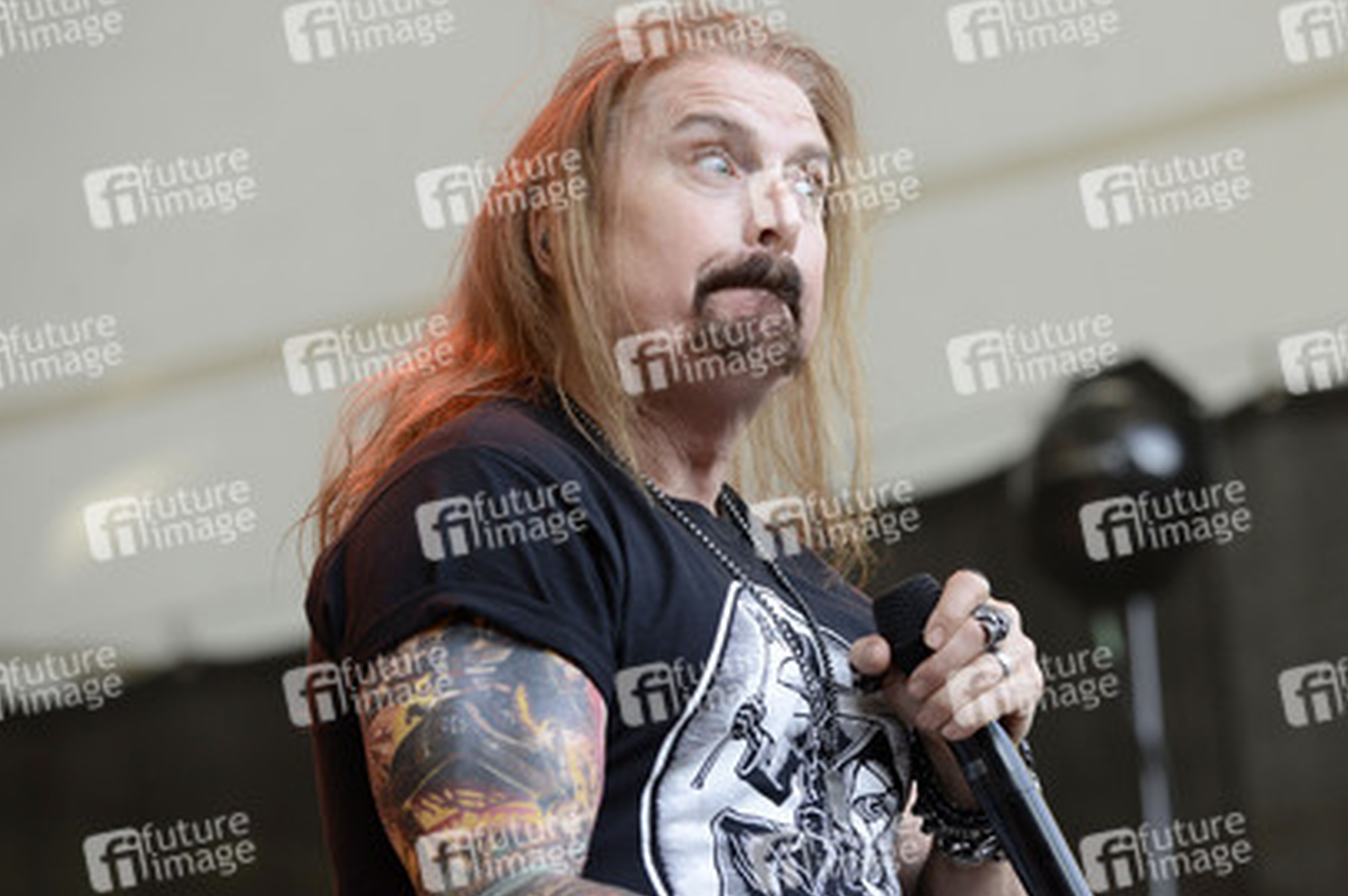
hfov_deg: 13.7
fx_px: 5612
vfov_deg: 9.1
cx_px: 745
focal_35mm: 150
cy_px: 438
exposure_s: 1/640
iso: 1000
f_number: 4.5
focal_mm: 135
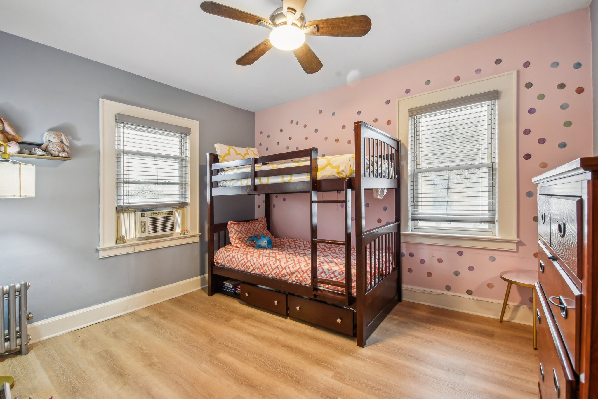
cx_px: 299
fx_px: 249
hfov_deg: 100.4
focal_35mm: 15
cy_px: 200
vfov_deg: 77.3
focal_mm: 10
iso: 500
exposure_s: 1/5
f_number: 7.1
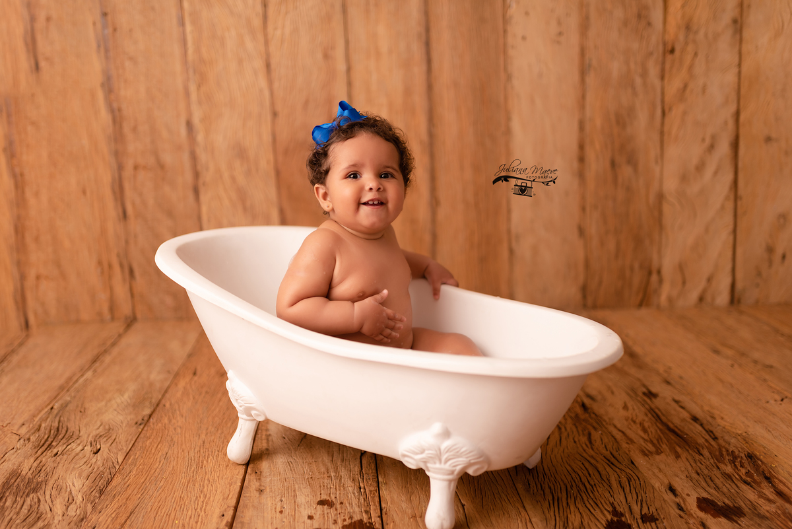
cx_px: 396
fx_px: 770
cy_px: 264
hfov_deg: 54.4
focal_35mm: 35
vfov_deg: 37.9
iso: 125
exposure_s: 1/100
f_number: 1.6
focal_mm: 35
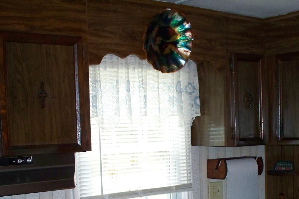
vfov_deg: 19.5
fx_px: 565
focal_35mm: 68
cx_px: 189
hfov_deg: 29.5
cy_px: 197
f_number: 2.8
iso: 200
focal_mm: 7.54
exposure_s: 1/30
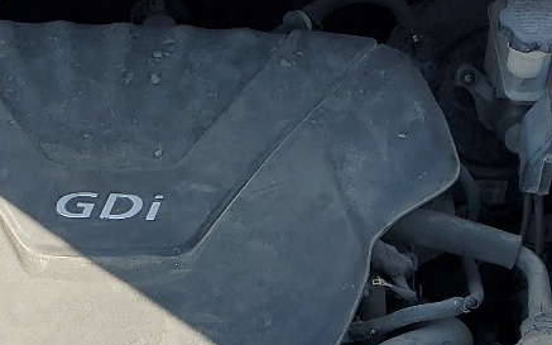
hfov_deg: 20.6
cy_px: 353
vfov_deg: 12.8
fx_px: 1519
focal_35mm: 101
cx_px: 253
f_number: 1.5
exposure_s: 1/1111
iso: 50
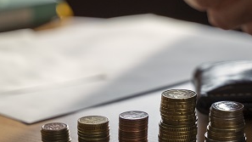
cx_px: 138
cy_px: 25
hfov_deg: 14.4
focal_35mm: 149
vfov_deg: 8.1
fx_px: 996
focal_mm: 65
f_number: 2.8
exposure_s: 1/800
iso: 400
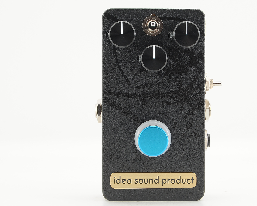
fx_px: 712
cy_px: 103
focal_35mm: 94
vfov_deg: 16.4
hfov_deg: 20.4
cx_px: 153
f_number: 16
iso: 200
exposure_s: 1/200
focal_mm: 55
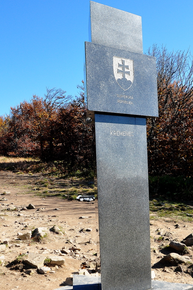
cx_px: 118
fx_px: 360
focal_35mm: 45
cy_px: 183
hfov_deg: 29.9
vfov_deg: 43.5
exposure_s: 1/320
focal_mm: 21
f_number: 9
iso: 400
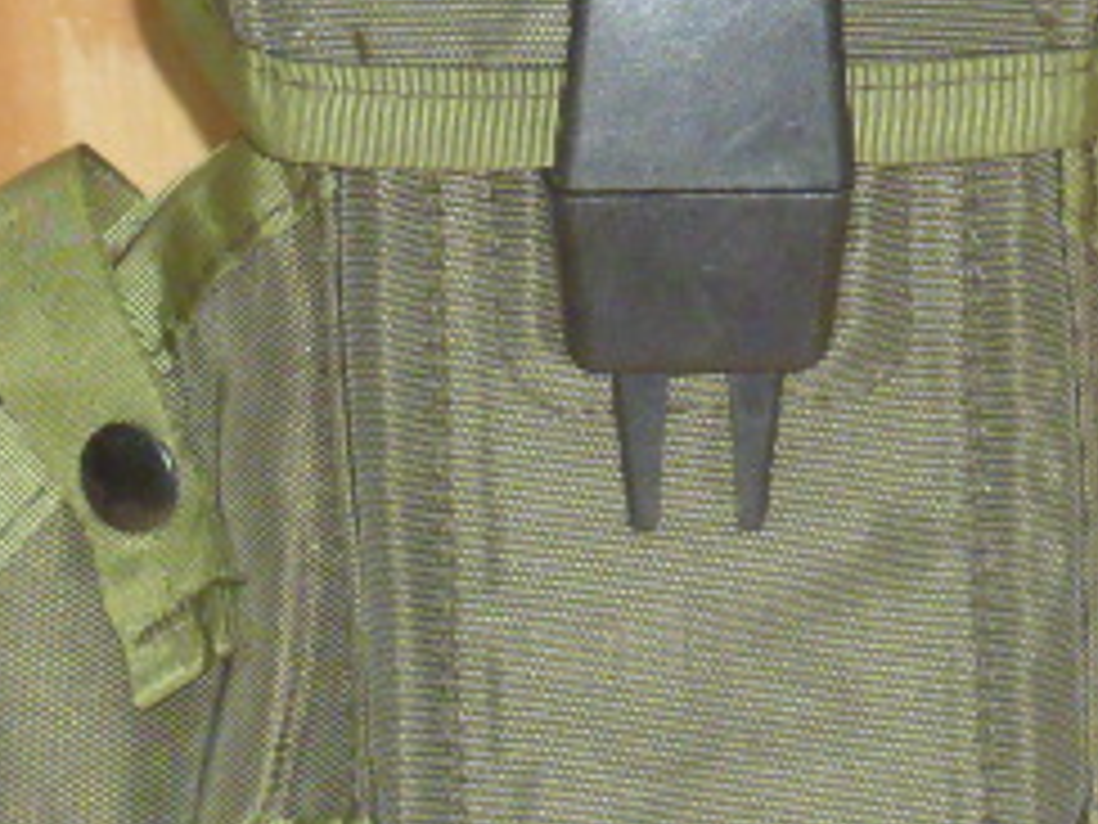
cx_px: 738
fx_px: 8310
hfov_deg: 7.6
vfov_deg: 5.7
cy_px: 306
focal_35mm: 262
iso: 200
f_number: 3.9
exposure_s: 1/30
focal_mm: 9.1
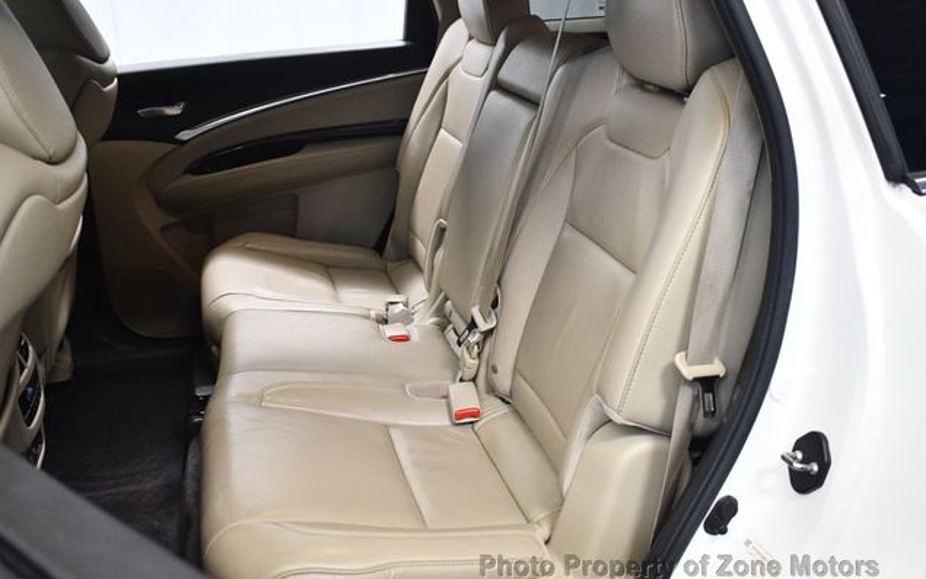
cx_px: 462
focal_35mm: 37
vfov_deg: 34.4
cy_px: 283
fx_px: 934
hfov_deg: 52.7
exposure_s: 1/125
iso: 2800
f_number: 3.5
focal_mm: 18
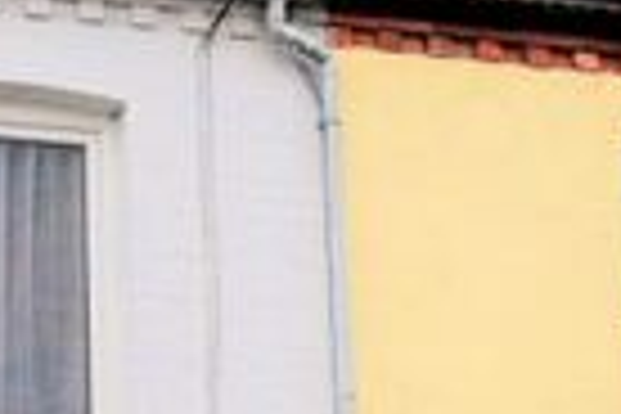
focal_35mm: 137
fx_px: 2363
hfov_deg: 14.3
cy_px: 461
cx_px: -194
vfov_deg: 9.9
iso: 400
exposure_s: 1/250
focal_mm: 18
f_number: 8
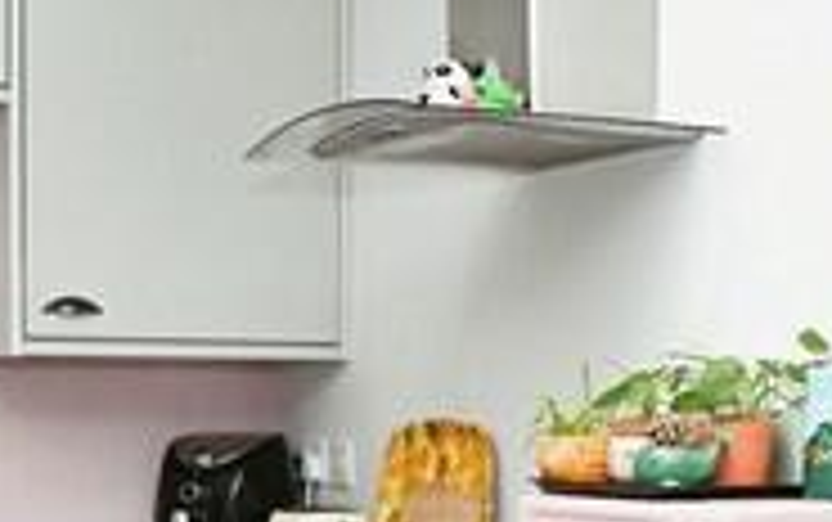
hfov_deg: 25.9
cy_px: 524
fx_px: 1793
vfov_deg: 16.2
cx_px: 607
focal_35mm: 79
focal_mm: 14
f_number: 4
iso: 800
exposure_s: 1/60
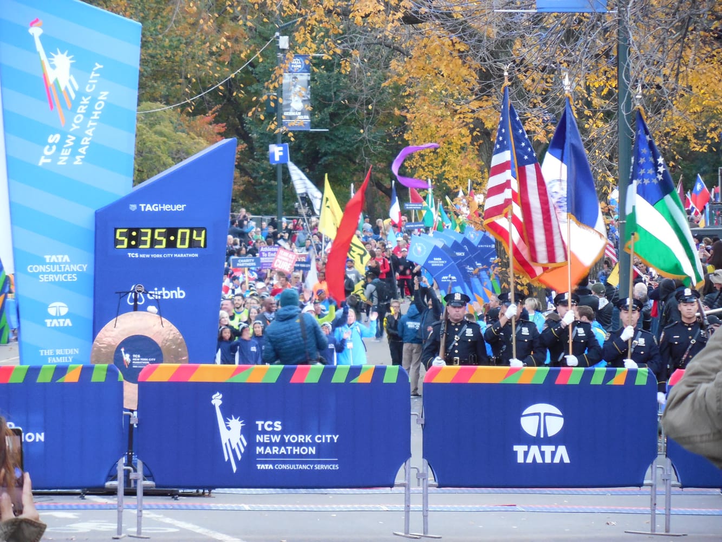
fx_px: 5027
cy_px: 271
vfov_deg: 6.2
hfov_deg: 8.2
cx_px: 361
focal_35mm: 241
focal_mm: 43.4
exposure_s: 1/20
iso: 400
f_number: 5.1
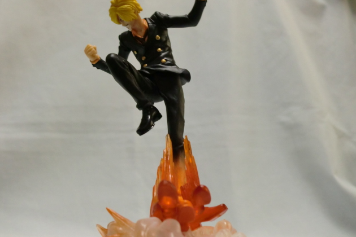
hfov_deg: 51.9
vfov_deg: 35.9
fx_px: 366
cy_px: 110
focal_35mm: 37
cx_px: 179
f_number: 3.1
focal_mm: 6.3
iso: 400
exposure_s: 1/25
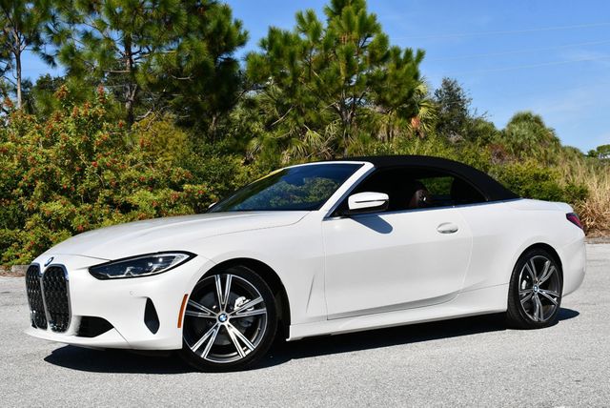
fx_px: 916
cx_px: 305
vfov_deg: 25.1
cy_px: 204
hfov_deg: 36.8
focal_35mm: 54
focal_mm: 27
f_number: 10
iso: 100
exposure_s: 1/400
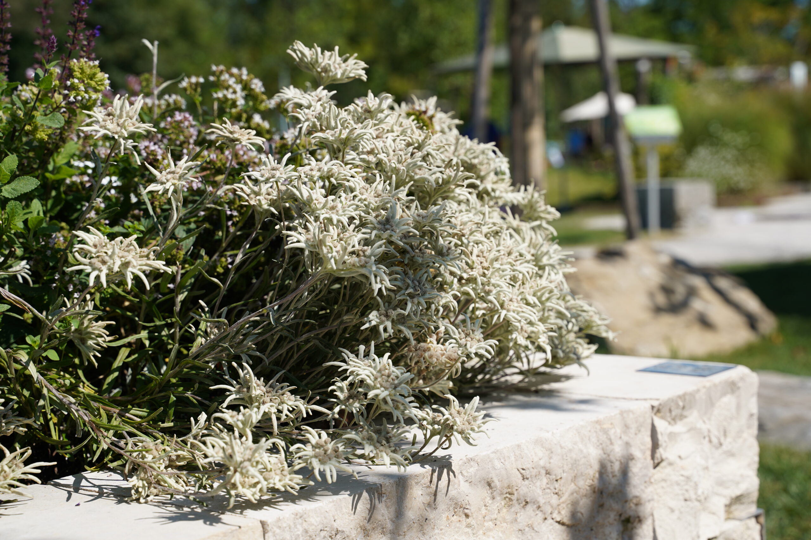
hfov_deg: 32.9
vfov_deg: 22.3
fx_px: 1374
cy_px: 270
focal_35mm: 61
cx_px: 406
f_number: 6.3
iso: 100
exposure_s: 1/400
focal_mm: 61
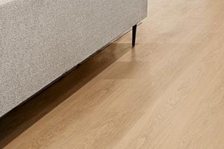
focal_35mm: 74
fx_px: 460
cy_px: -143
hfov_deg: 21.0
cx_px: 374
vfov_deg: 15.1
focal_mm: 16
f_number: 10
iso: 100
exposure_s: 1.6
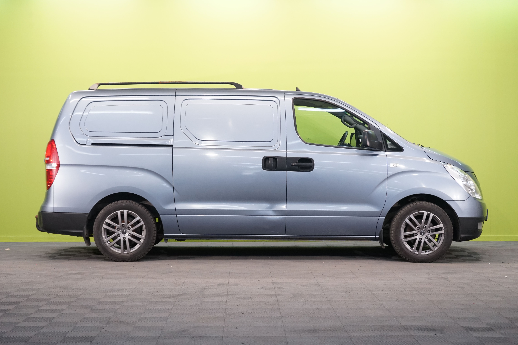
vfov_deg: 19.5
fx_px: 1007
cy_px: 172
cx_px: 259
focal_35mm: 70
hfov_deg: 28.8
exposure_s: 1/100
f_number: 5.6
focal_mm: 70
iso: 2000
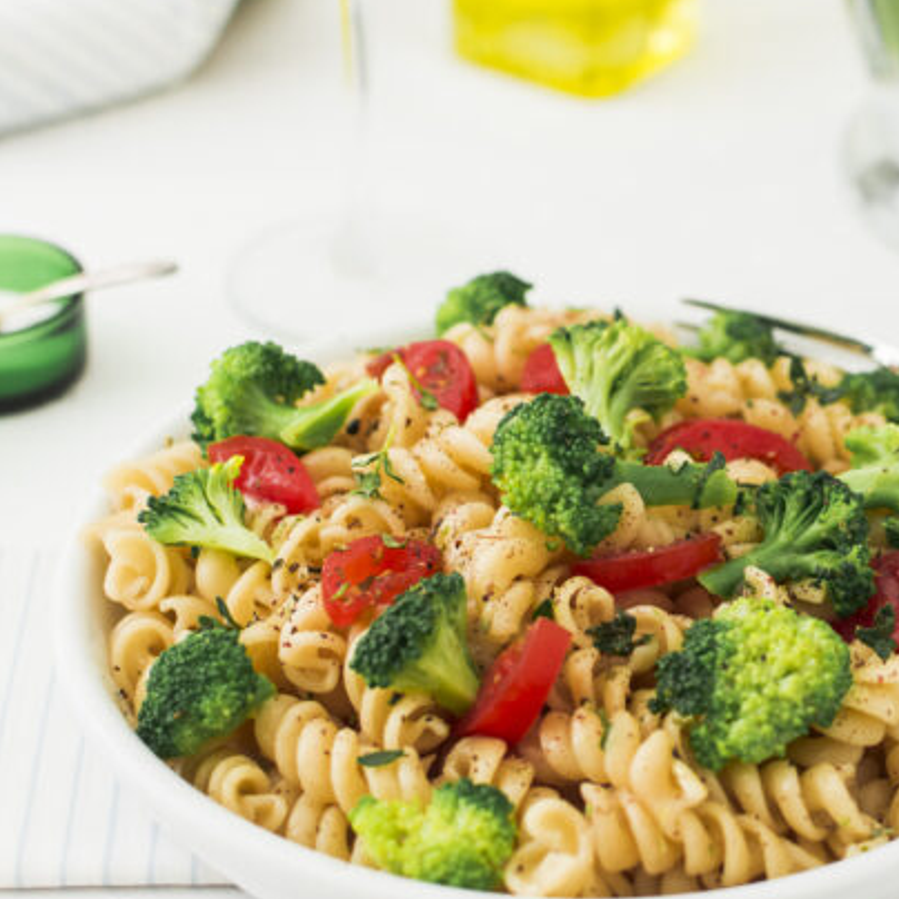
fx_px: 2433
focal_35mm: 83
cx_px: 599
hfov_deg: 20.9
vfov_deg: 20.9
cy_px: 527
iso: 500
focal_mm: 35
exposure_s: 1/60
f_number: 3.2
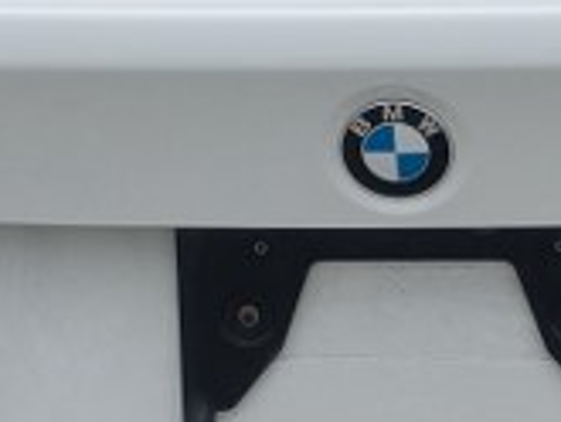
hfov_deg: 16.1
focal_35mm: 121
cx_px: 484
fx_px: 1962
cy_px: 143
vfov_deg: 12.2
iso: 64
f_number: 1.89
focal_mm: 5.43
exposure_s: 1/2092
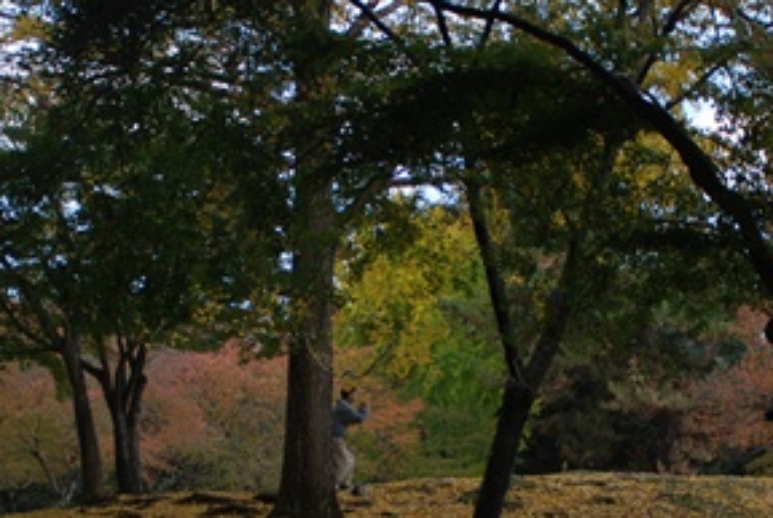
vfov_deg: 17.8
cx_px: 400
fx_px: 1613
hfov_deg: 27.0
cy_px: 510
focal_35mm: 75
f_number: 3
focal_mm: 24
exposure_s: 1/60
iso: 200
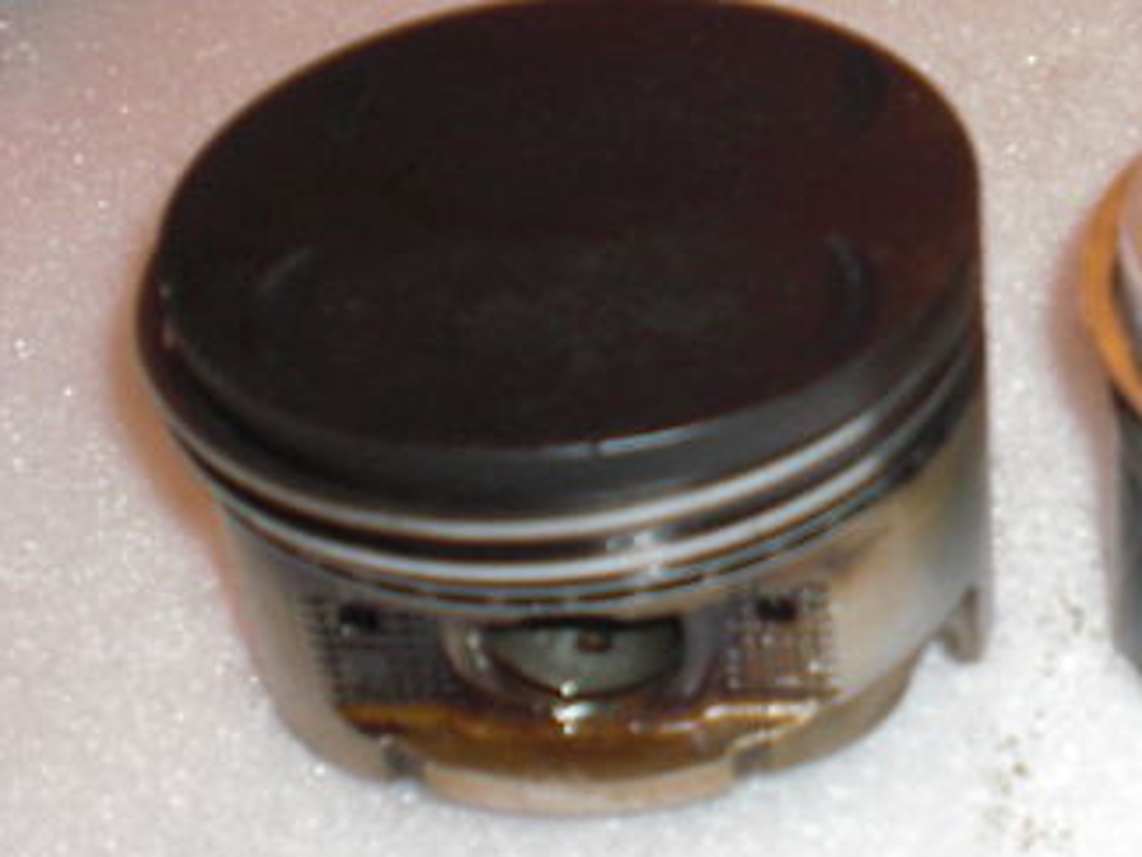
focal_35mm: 75
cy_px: 451
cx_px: 1057
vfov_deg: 19.6
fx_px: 2474
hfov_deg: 25.1
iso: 200
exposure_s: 1/60
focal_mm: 6.3
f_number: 3.1
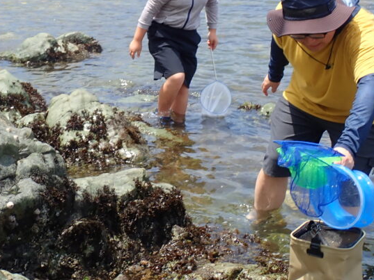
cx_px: 93
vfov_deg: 17.9
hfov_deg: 23.6
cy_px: 69
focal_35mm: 82
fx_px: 886
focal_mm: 7.86
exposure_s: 1/400
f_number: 4
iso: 100
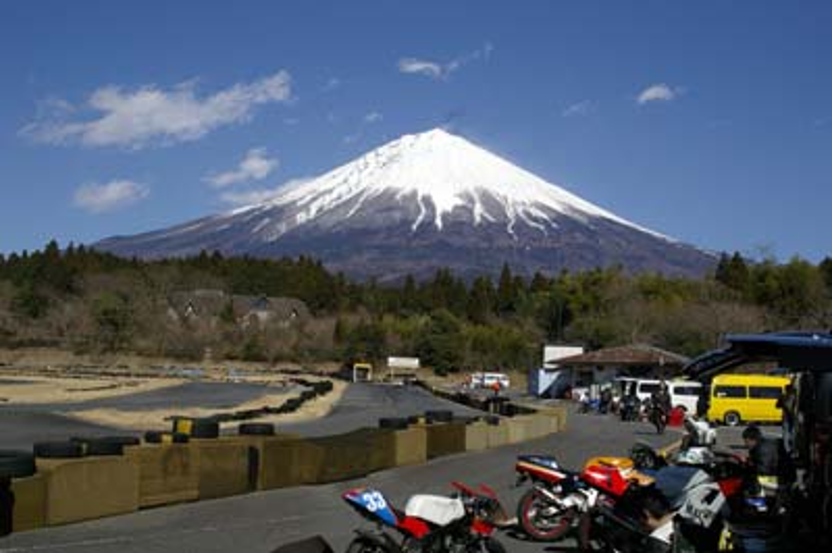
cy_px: 276
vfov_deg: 31.8
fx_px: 970
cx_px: 416
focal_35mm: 42
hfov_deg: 46.4
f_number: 8
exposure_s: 1/3000
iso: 800
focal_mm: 28
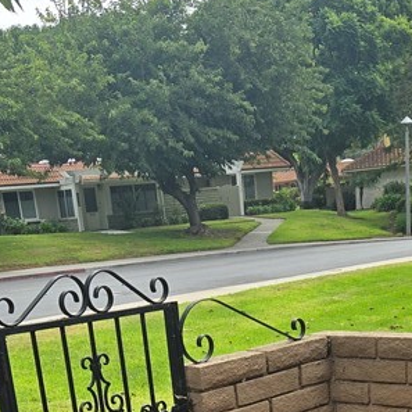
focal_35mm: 70
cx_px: 257
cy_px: 556
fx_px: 943
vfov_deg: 21.8
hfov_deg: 24.6
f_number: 1.8
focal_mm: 5.4
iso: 25
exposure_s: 1/1387
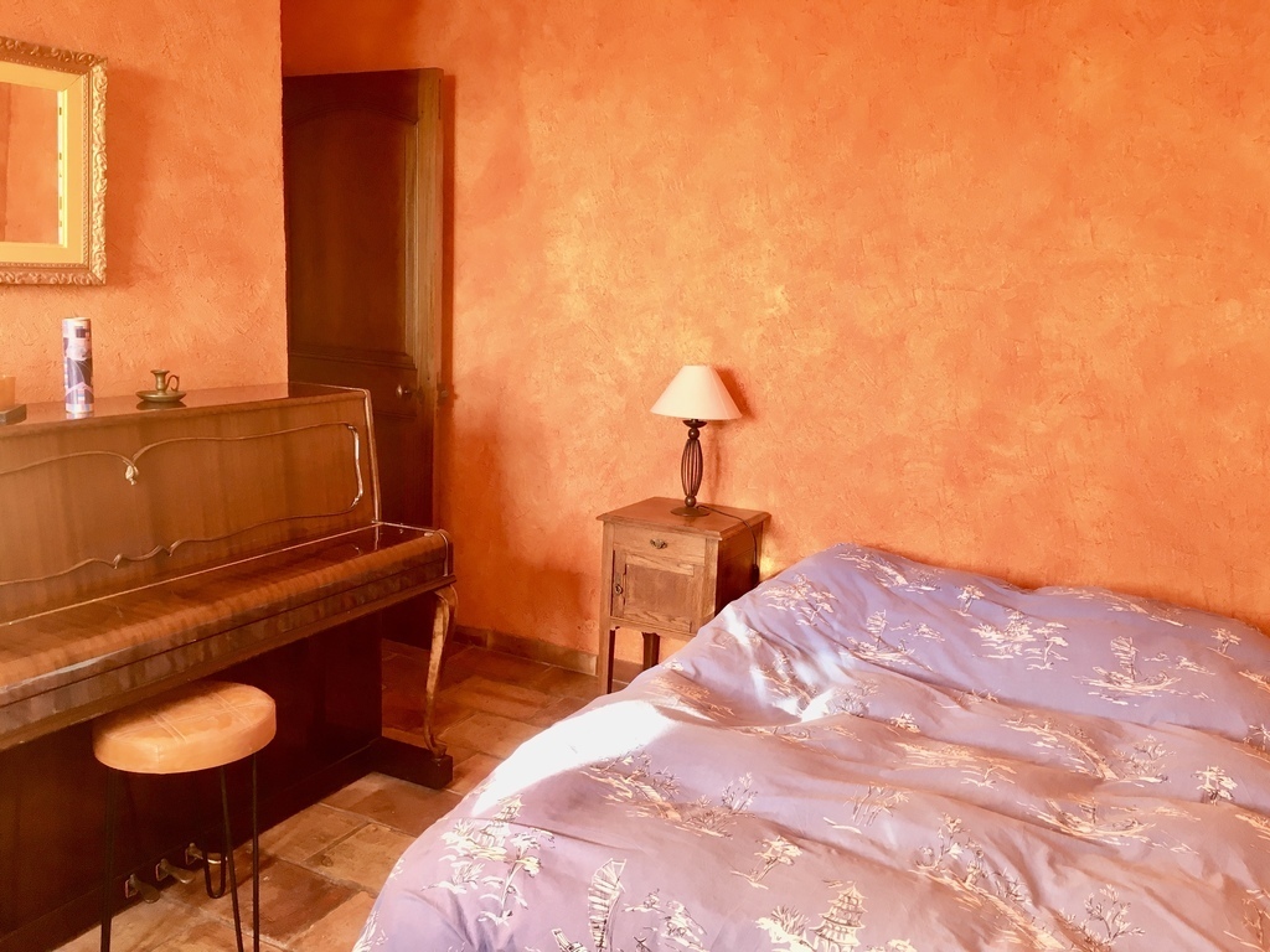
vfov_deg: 48.2
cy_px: 476
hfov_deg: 61.7
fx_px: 1064
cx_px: 635
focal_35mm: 29
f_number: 2.2
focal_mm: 4.15
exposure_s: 1/33
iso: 80
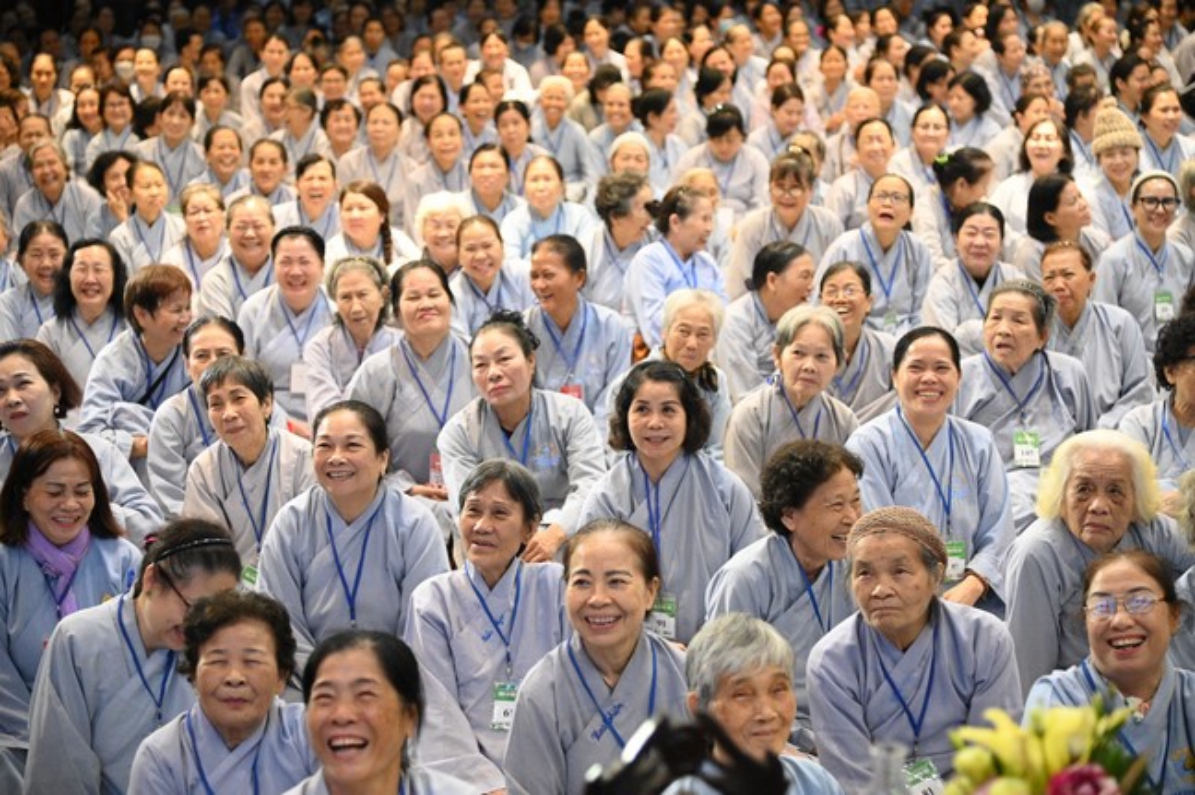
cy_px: 398
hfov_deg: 24.8
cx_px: 598
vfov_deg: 16.6
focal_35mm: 82
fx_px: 2720
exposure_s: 1/250
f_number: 4
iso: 10000
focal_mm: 82
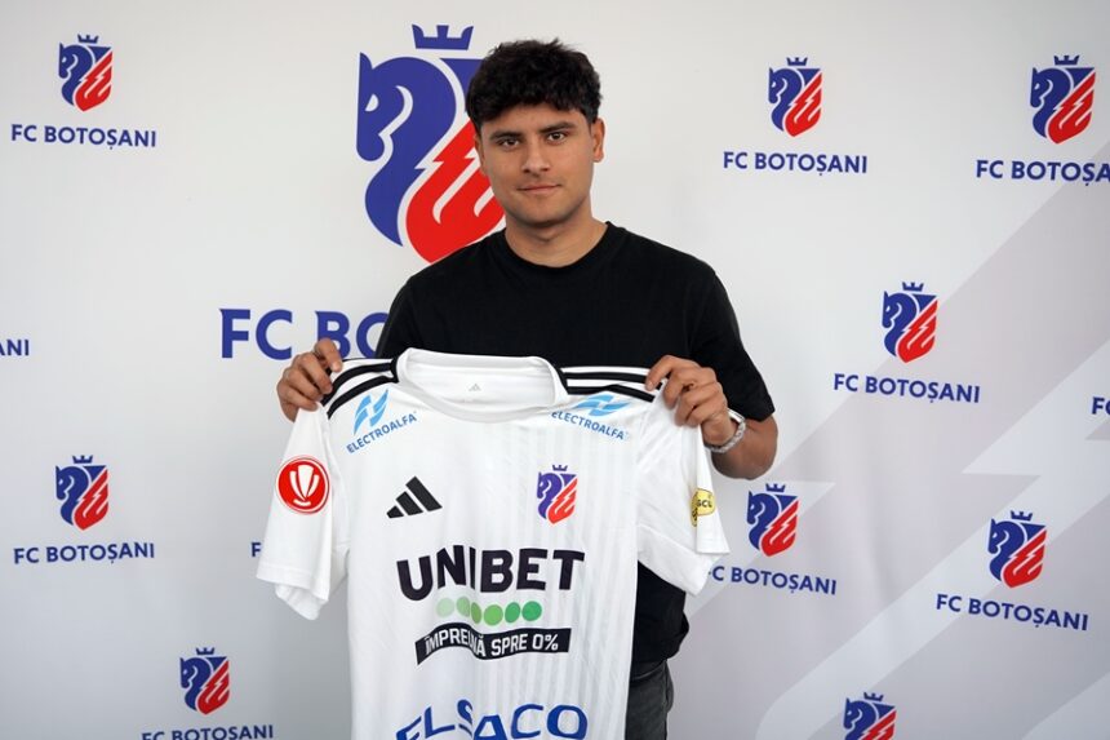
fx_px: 863
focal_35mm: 28
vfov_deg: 46.4
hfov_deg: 65.5
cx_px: 555
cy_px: 370
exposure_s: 1/160
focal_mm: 28
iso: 200
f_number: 4
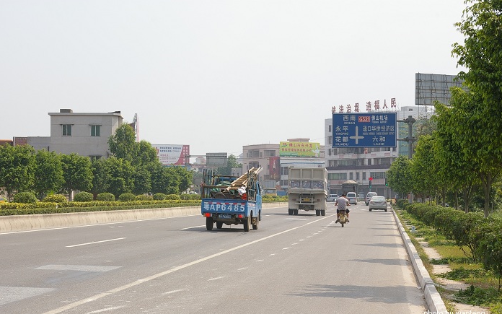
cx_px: 250
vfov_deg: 15.5
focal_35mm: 85
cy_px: 167
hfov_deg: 24.5
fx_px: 1156
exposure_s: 1/180
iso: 200
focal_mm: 55
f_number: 11
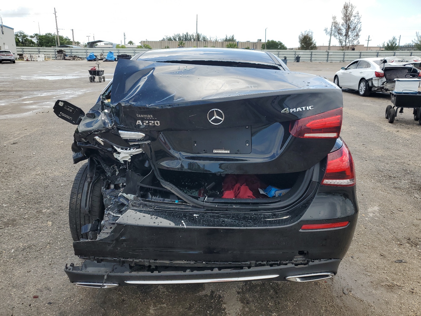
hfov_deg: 67.3
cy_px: 158
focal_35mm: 26
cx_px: 210
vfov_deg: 53.1
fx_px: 316
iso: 50
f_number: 1.5
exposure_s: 1/1667
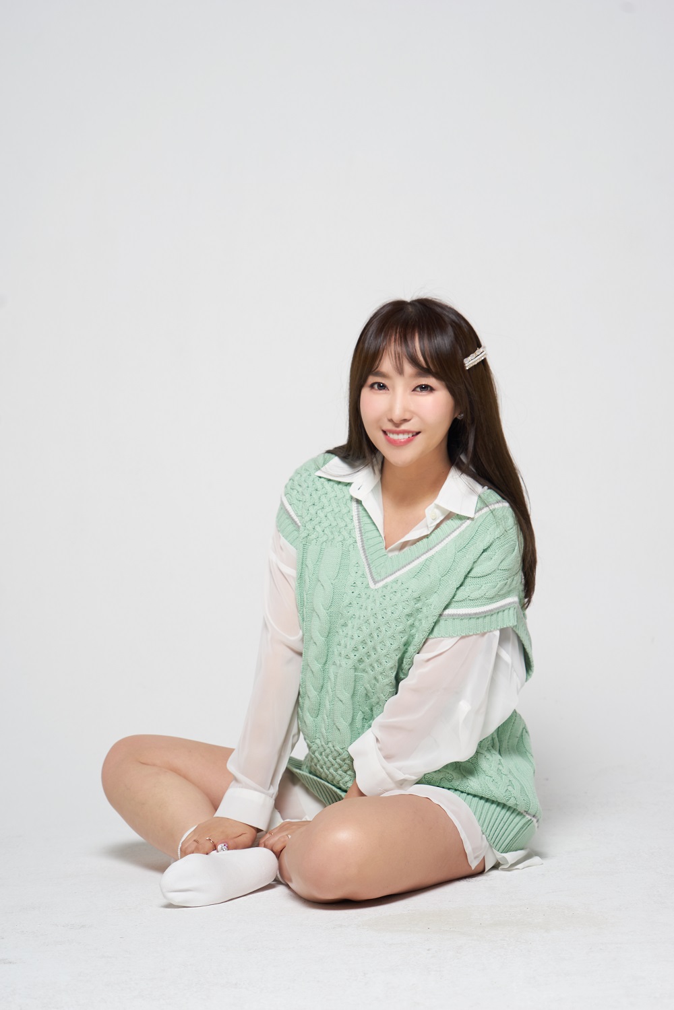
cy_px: 505
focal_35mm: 106
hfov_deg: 12.9
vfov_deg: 19.3
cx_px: 337
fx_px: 2977
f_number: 6.3
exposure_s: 1/125
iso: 100
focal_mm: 106
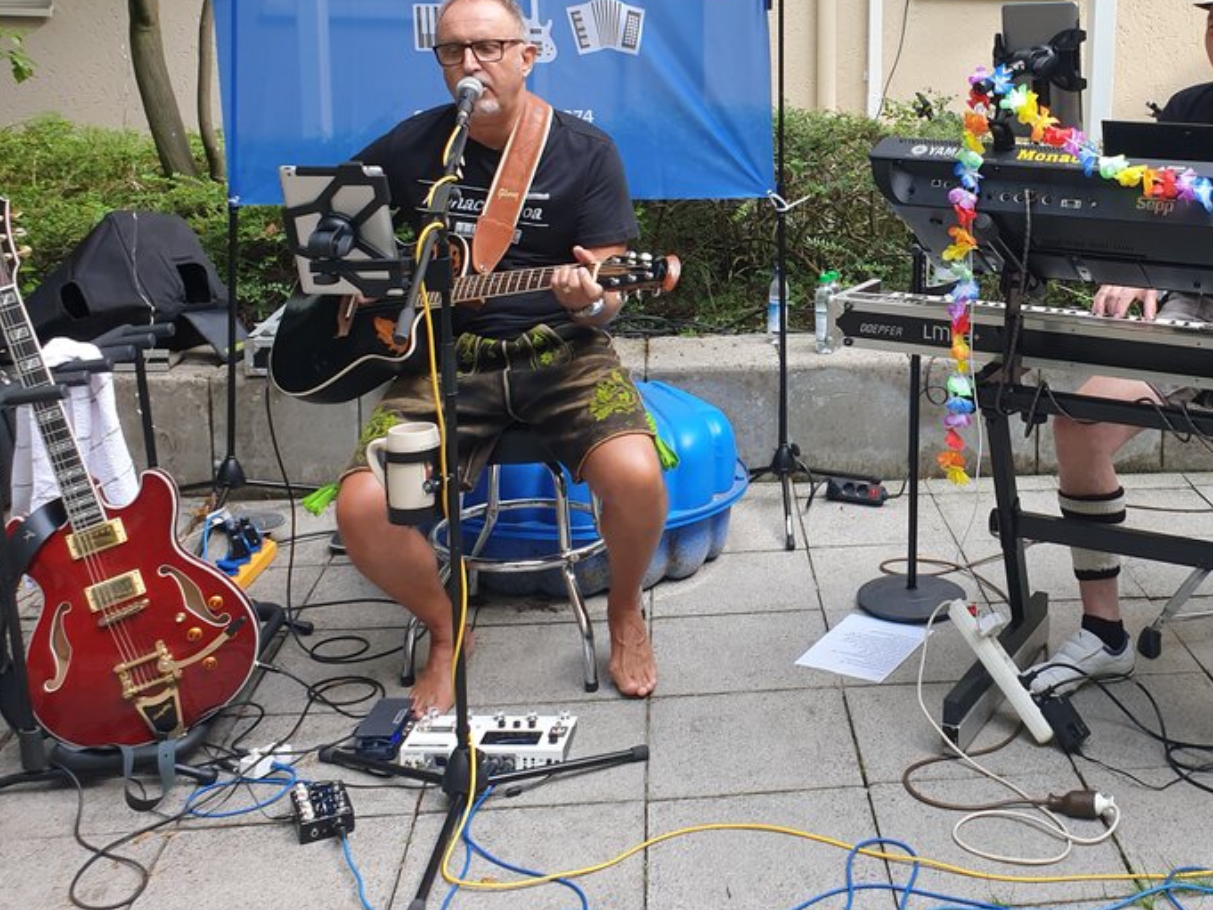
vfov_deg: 33.7
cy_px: 227
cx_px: 883
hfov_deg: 43.6
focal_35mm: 42
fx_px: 1472
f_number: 2.4
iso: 80
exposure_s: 1/100
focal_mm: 4.3
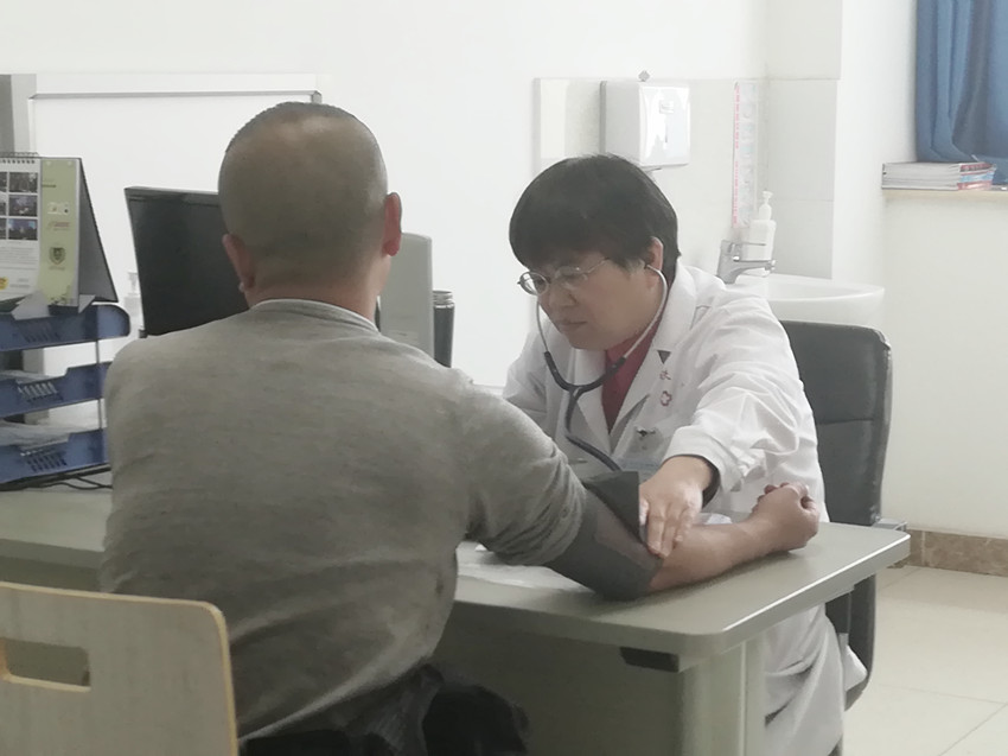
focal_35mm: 74
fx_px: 2154
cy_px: 378
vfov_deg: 19.9
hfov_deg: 26.3
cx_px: 504
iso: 80
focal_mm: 3.83
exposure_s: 1/33.3
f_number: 2.2
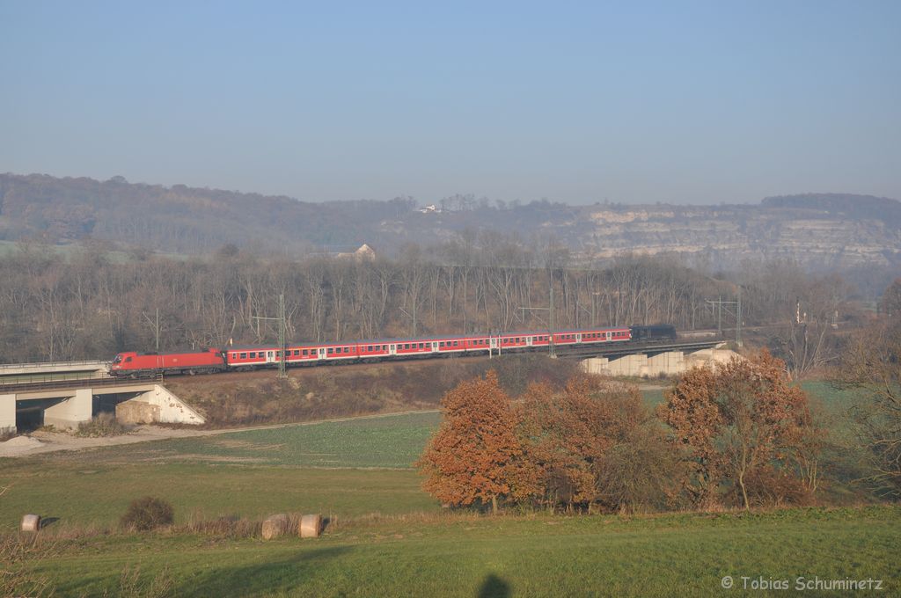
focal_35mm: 60
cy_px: 299
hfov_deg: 33.4
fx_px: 1500
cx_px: 450
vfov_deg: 22.6
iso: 200
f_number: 8
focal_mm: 40
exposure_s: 1/500
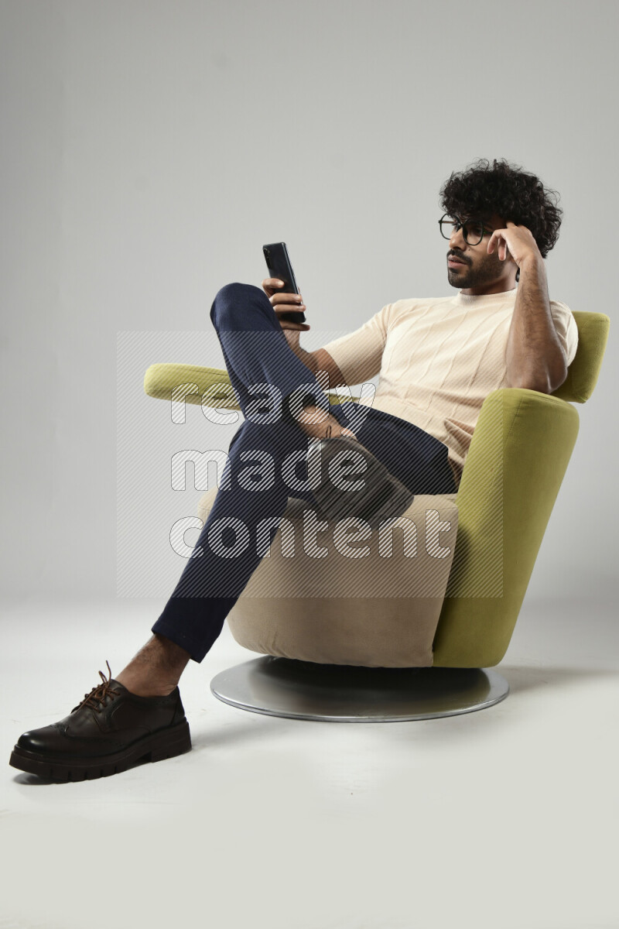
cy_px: 464
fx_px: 1032
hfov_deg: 33.4
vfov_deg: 48.5
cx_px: 310
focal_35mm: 40
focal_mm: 40
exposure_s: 1/125
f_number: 5.6
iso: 400
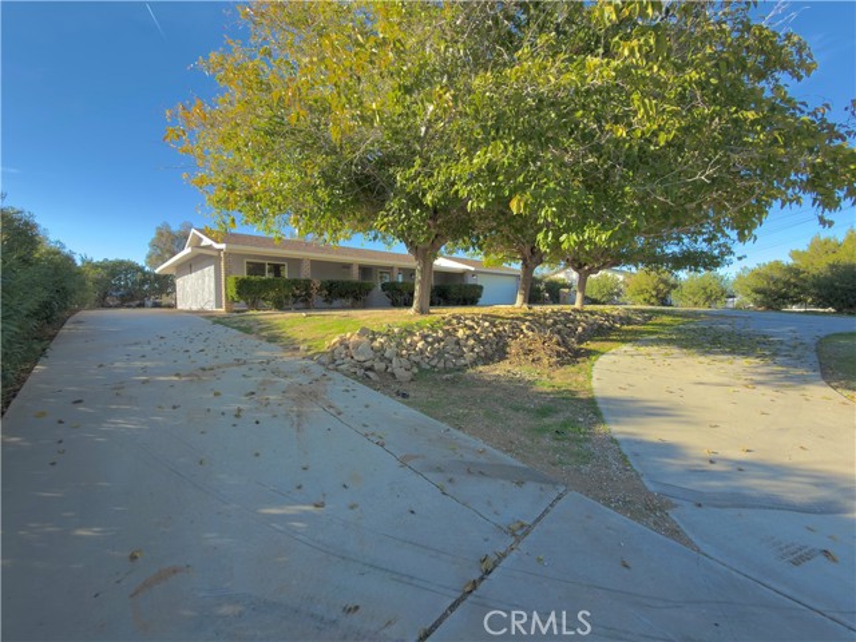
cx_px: 428
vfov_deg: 85.7
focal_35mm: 14
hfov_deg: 102.1
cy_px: 321
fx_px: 346
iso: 20
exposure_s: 1/203
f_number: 2.2
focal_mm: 2.22
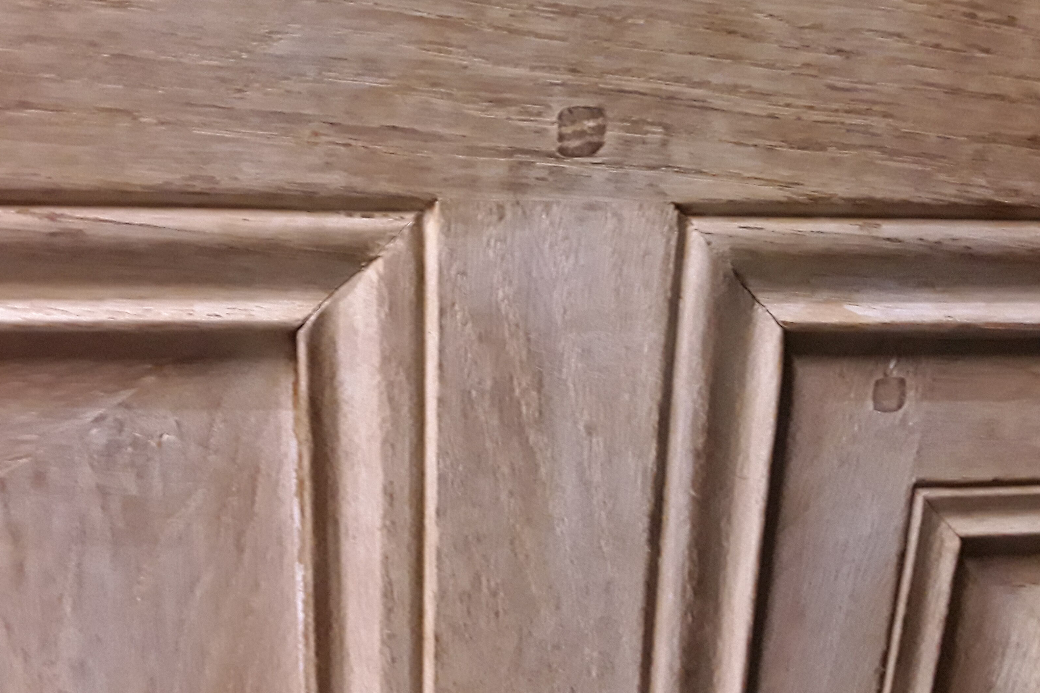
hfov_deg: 63.7
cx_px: 535
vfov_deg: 44.9
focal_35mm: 29
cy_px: 333
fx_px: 838
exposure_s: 1/17
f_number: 1.9
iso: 400
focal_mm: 2.91
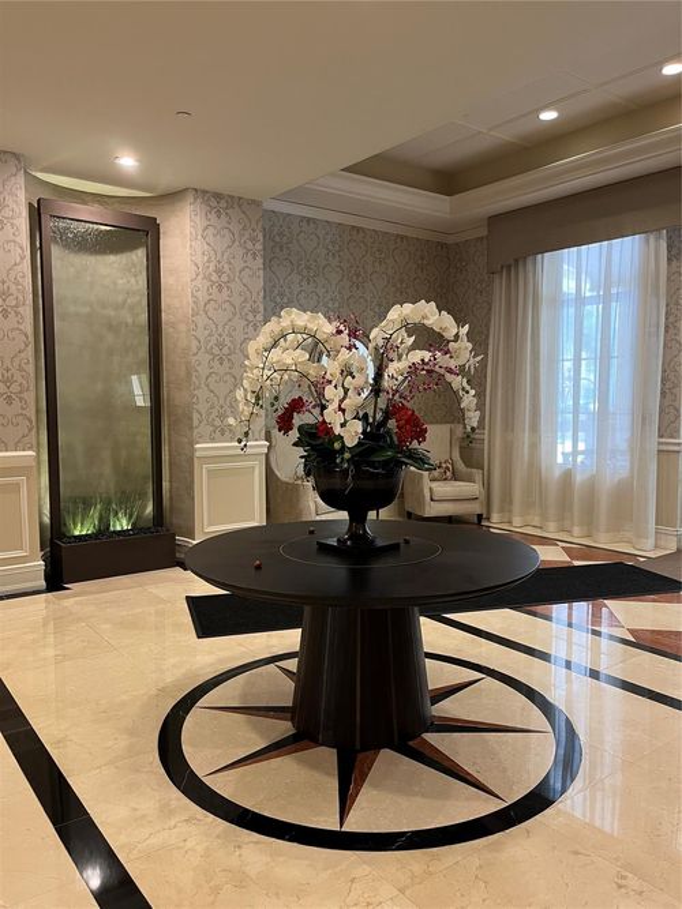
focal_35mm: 26
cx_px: 341
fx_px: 683
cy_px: 454
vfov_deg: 67.3
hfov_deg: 53.0
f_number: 1.6
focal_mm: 5.1
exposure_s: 1/60
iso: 200
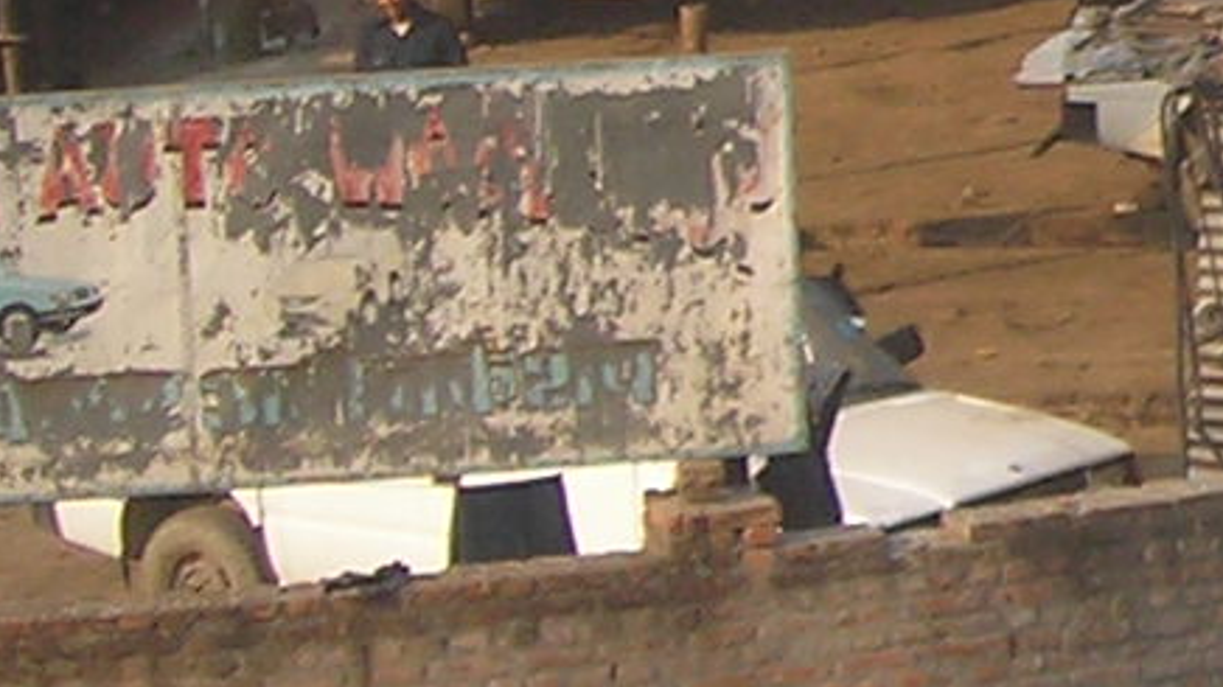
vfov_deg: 4.9
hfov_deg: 8.2
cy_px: -667
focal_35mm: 246
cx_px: 2712
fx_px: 7976
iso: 50
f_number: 3.2
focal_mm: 6.3
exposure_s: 1/202
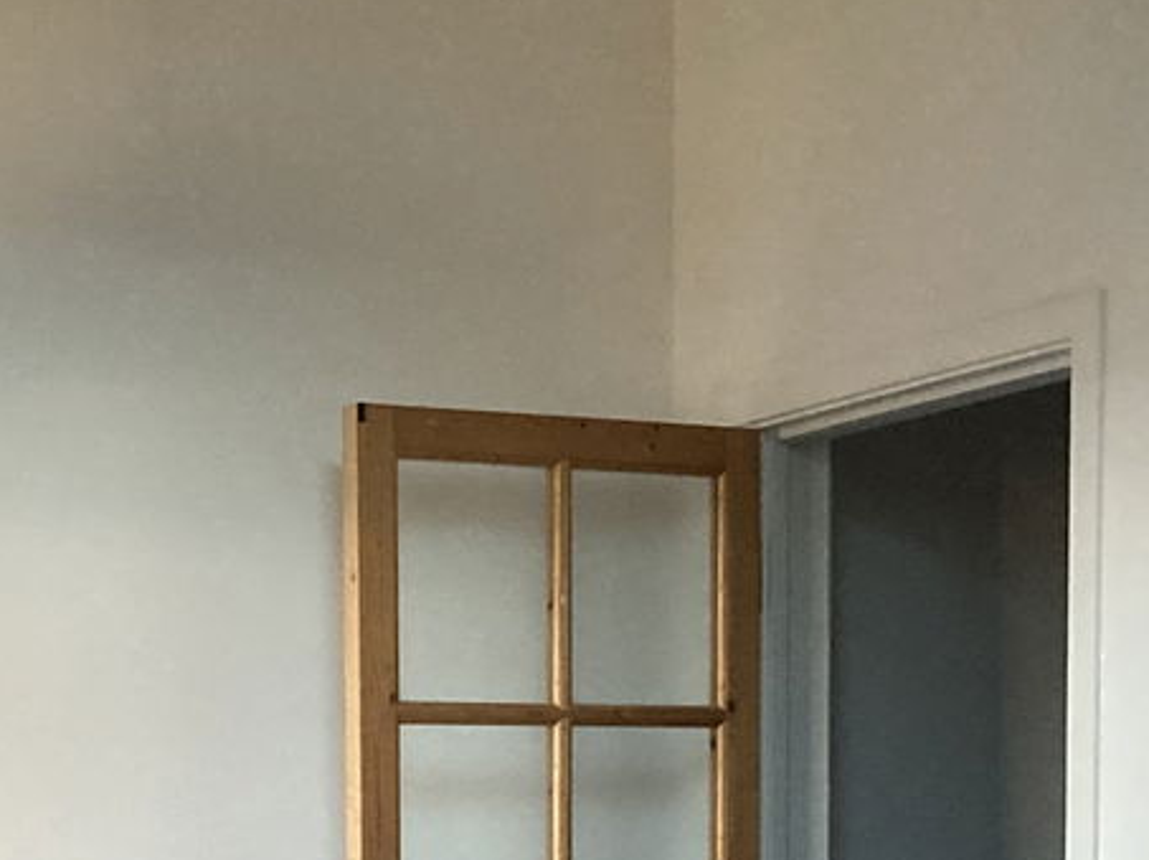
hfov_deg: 19.6
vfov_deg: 13.7
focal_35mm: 99
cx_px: 195
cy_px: 1405
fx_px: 3283
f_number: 1.8
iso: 250
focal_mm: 3.99
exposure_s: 1/60
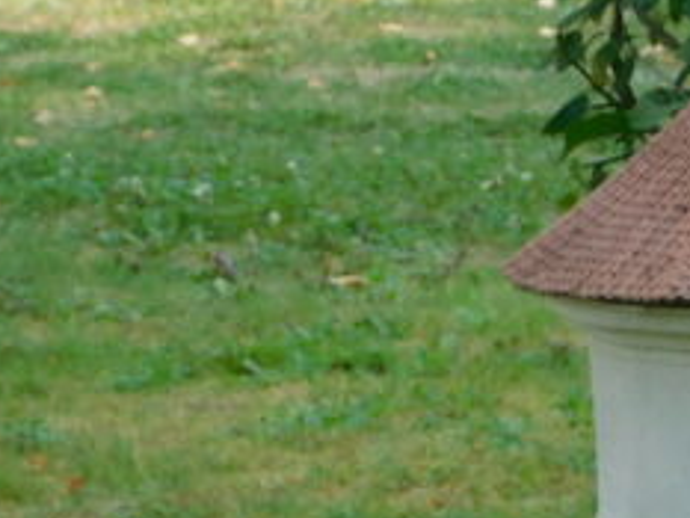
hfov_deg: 4.5
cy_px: 583
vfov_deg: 3.4
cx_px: 1279
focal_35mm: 435
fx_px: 8675
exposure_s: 1/125
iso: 125
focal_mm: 17.6
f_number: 4.6
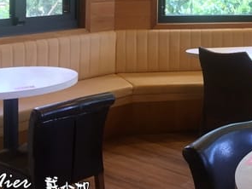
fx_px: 525
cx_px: 288
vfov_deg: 19.4
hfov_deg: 24.8
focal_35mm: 72
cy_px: -33
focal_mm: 4.15
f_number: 2.2
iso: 40
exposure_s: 1/30
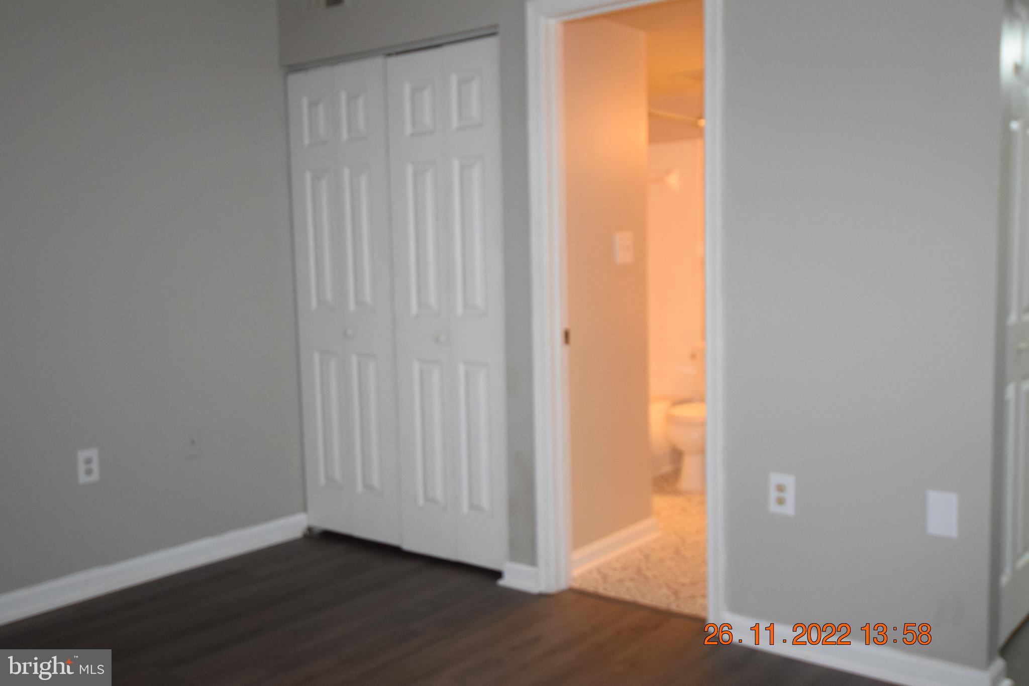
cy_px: 343
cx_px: 514
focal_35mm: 33
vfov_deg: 40.0
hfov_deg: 57.2
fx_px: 943
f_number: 4
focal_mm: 22
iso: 1600
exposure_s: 1/60
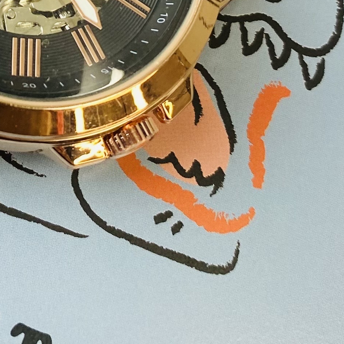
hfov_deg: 17.8
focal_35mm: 94
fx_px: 1057
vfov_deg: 17.4
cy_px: -103
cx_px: -40
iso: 50
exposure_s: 1/100
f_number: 1.8
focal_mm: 4.25
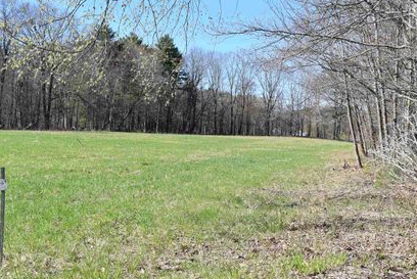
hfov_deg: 39.7
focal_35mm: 50
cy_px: 130
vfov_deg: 27.3
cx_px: 252
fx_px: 575
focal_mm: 27
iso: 200
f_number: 9
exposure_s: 1/320
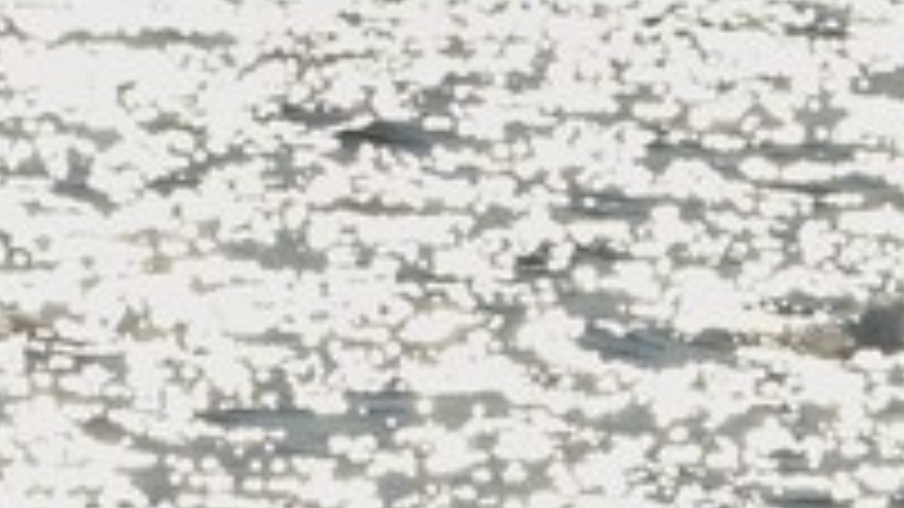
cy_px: 679
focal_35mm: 1249
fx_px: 29935
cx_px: 3000
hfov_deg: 1.7
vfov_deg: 1.0
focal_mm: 150
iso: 400
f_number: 14
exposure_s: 1/1000
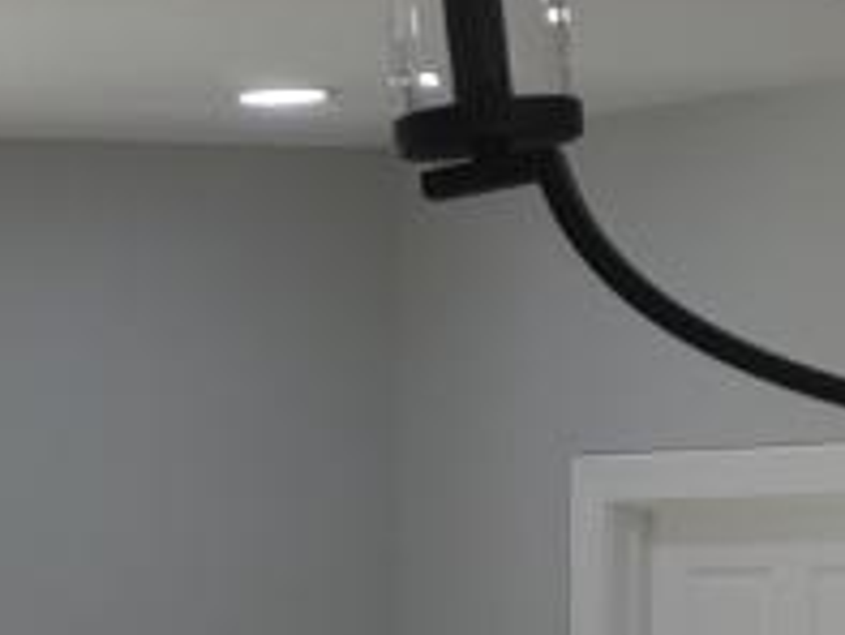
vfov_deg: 7.4
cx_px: -457
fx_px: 4836
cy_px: 989
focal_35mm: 198
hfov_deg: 9.7
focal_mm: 5.58
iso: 50
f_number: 1.8
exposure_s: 1/120
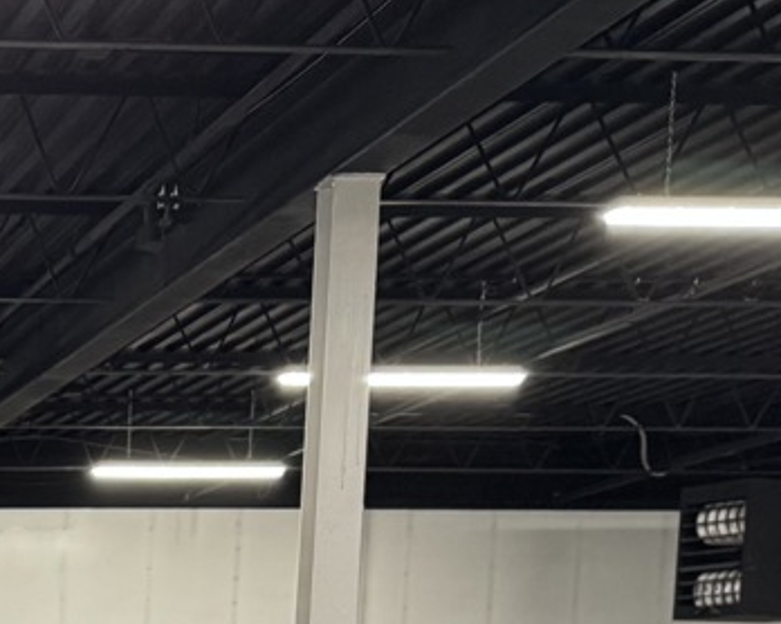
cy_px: 1095
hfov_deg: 17.1
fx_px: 2241
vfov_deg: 14.2
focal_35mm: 97
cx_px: -512
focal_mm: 6.86
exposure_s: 1/60
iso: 320
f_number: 1.78
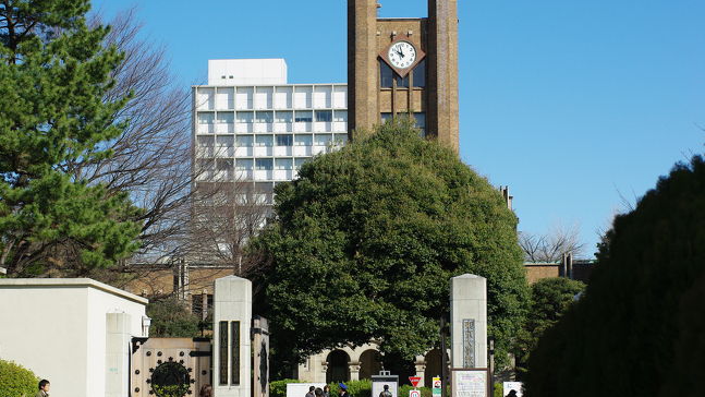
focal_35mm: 79
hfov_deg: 26.8
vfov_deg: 15.3
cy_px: 210
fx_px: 1477
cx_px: 353
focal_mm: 50
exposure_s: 1/1000
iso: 200
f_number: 4.5
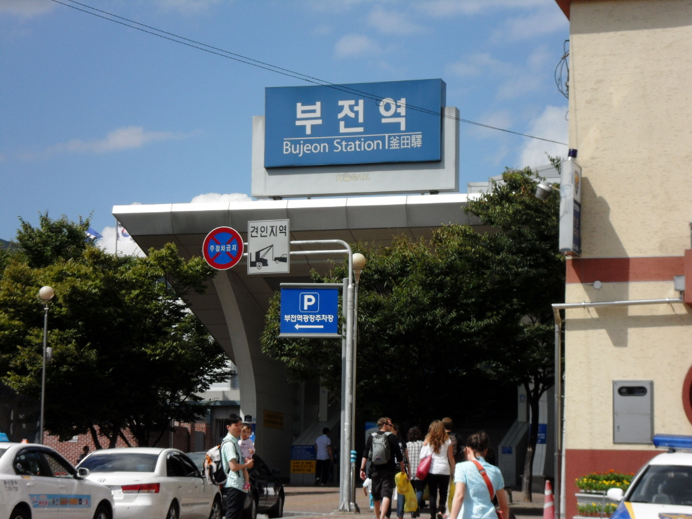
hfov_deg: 18.7
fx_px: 2099
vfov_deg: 14.1
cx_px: 346
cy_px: 260
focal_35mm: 105
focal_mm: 18.9
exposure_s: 1/350
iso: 80
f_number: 7.5
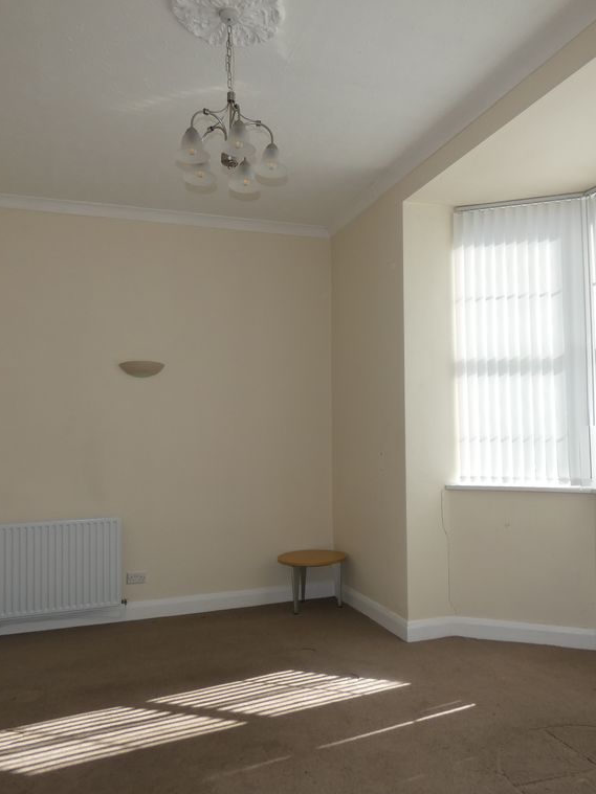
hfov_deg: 51.1
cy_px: 401
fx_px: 620
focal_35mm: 27
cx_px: 345
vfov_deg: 65.3
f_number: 2.8
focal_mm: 3.6
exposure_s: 1/400
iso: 80
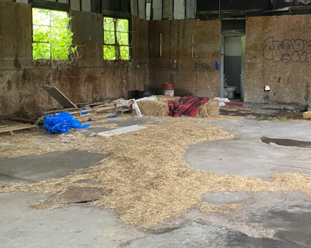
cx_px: 194
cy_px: 104
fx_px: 432
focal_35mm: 47
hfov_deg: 39.3
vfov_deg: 32.0
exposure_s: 1/60
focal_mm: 4.25
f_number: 1.8
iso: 400
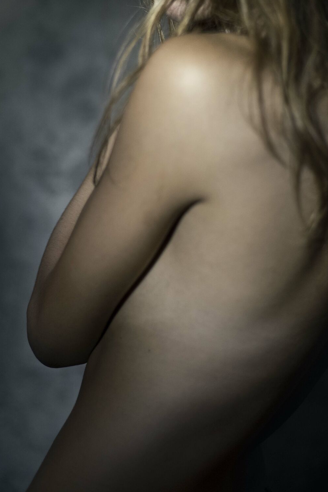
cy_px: 124
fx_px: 1092
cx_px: 196
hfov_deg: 17.1
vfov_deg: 25.1
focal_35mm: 80
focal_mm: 50
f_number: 1.8
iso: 800
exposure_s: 1/50
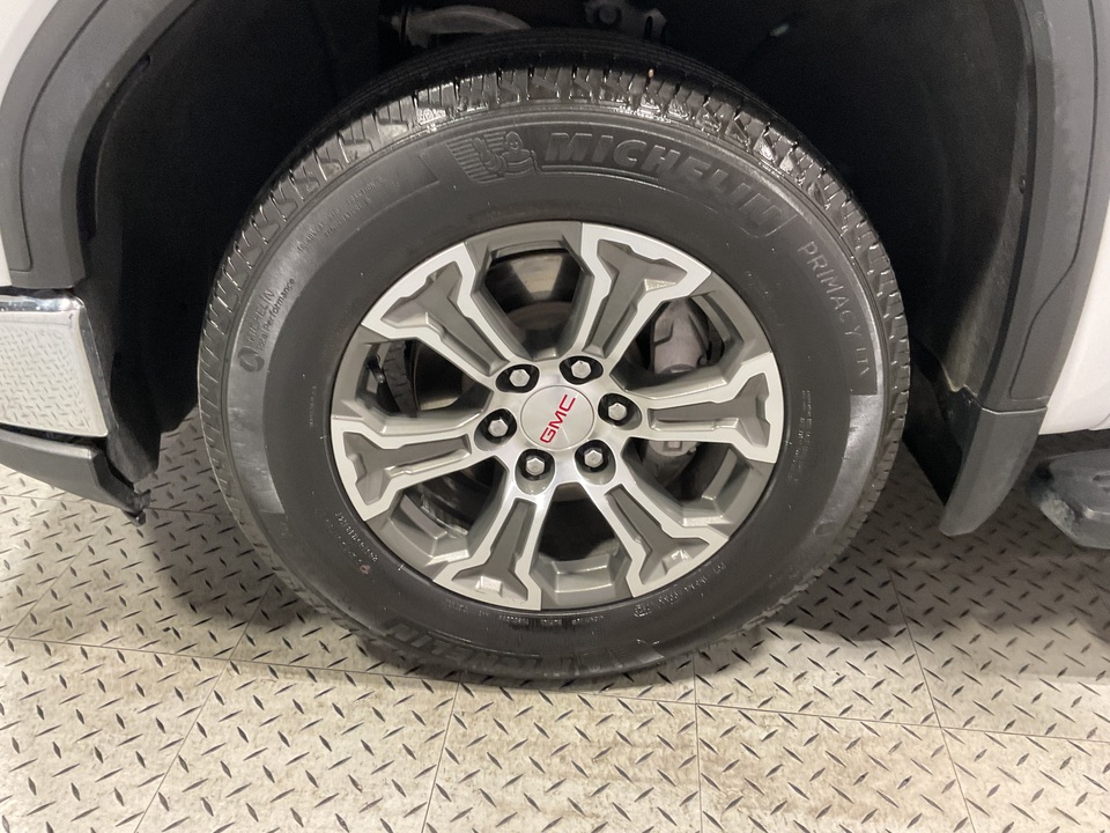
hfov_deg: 61.7
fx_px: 930
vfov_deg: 48.2
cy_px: 416
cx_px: 555
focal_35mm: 29
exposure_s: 1/60
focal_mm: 3
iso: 250
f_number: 1.8
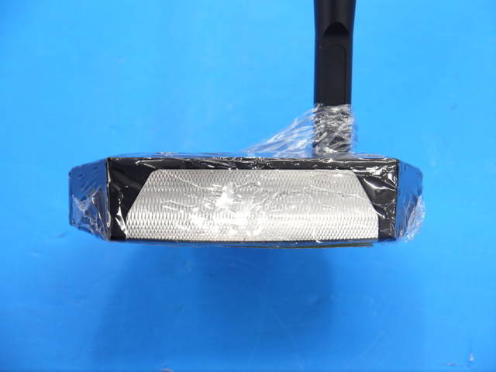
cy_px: 186
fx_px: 1204
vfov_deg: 17.6
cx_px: 248
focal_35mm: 84
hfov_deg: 23.3
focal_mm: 42
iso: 640
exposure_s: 1/80
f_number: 5.6
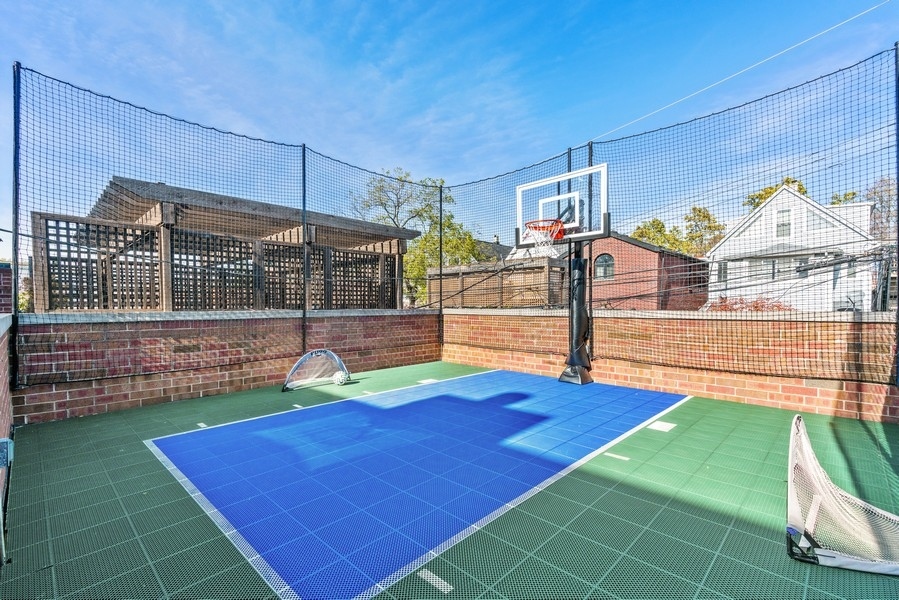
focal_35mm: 16
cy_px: 300
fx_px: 400
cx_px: 450
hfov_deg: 96.7
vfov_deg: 73.8
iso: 320
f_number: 8
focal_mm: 16
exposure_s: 1/400
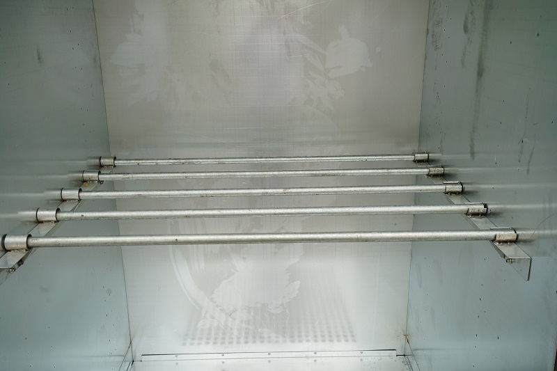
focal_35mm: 35
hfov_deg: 54.4
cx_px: 278
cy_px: 186
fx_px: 541
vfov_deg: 37.8
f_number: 8
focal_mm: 35
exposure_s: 1/45
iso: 125
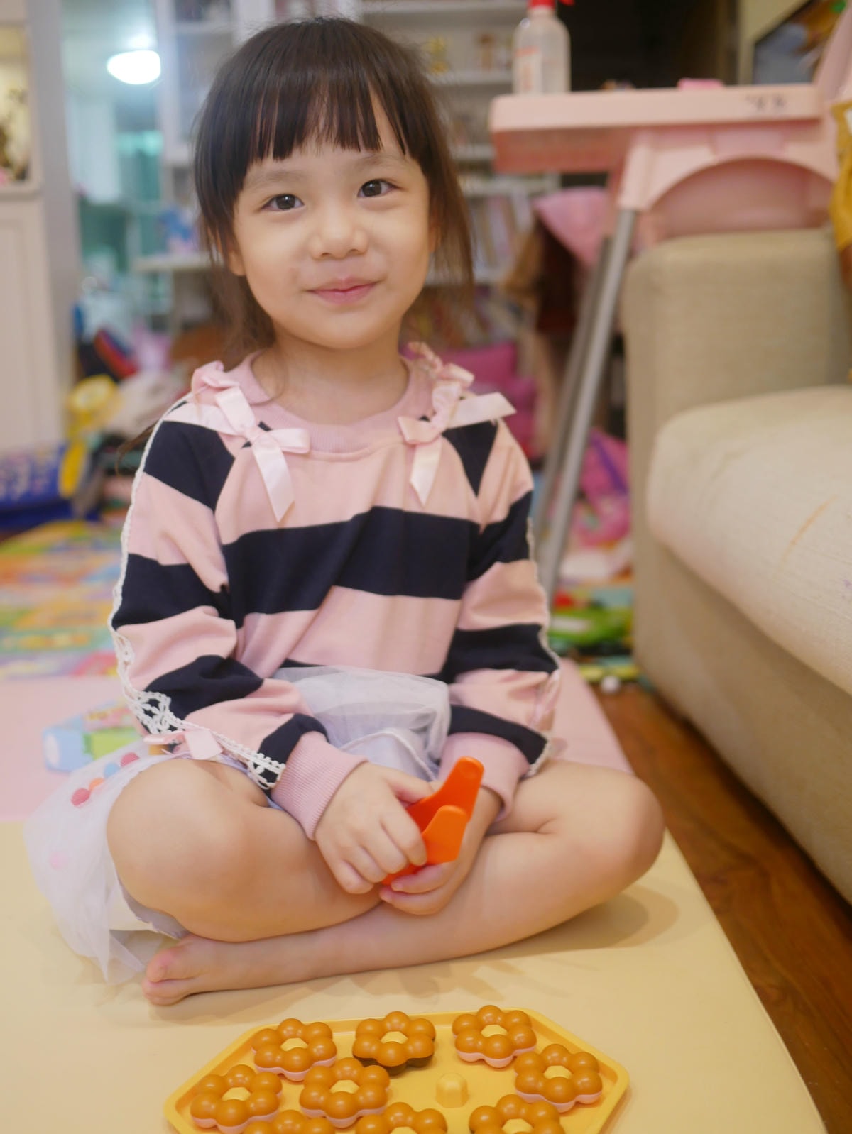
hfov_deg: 36.0
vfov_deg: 46.8
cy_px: 567
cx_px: 426
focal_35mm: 40
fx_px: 1312
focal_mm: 20
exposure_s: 1/60
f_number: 1.7
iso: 250
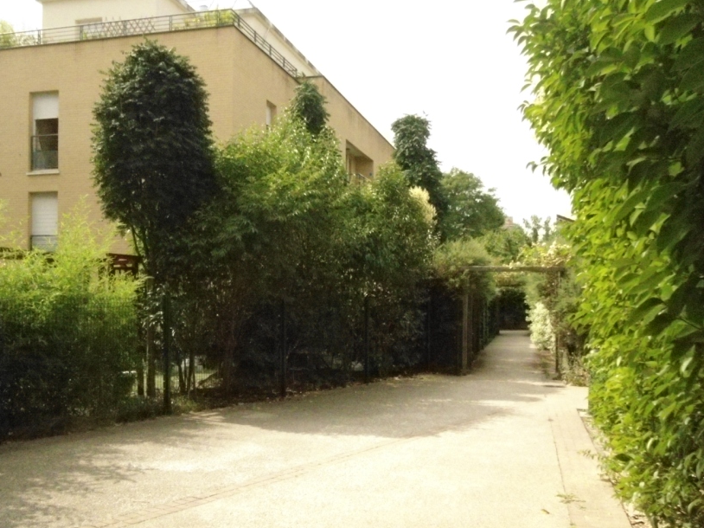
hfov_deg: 47.7
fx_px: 793
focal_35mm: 39
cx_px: 303
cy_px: 282
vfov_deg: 36.8
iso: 1600
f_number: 8.5
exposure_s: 1/1500
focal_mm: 5.6
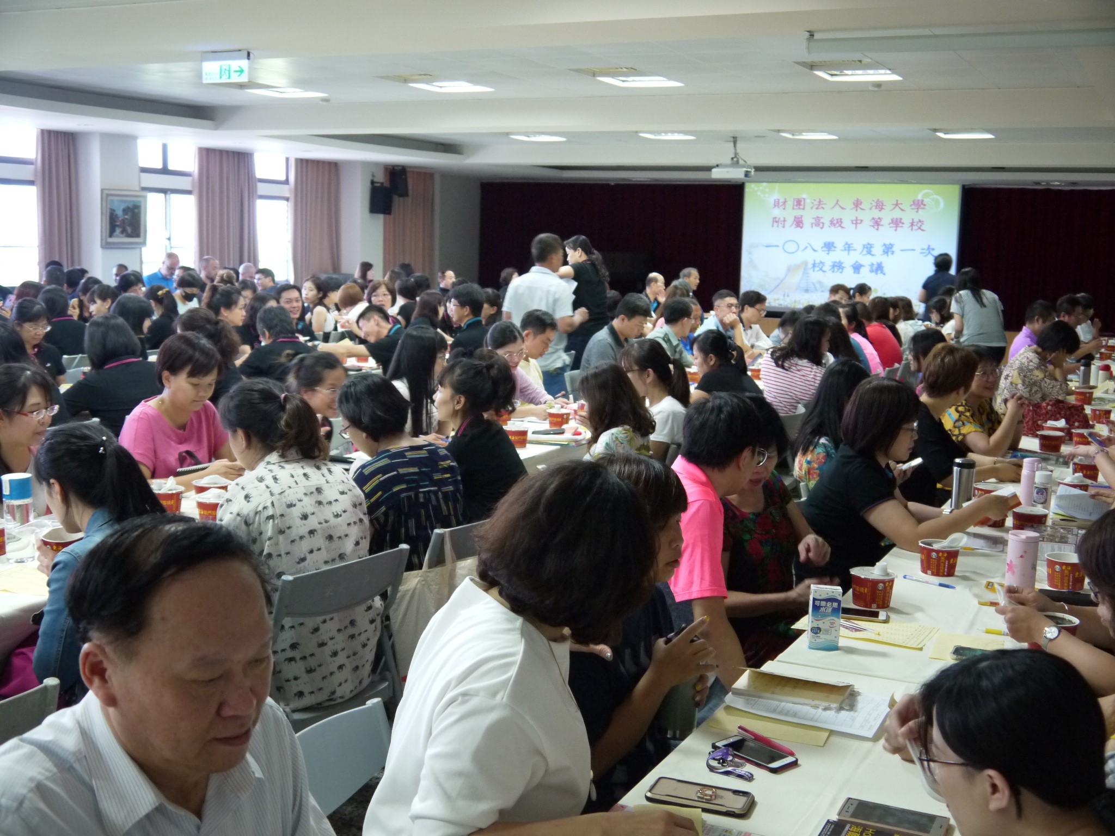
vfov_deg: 36.0
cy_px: 418
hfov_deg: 46.8
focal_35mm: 40
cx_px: 558
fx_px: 1288
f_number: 4.2
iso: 800
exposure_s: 1/50
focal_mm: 20
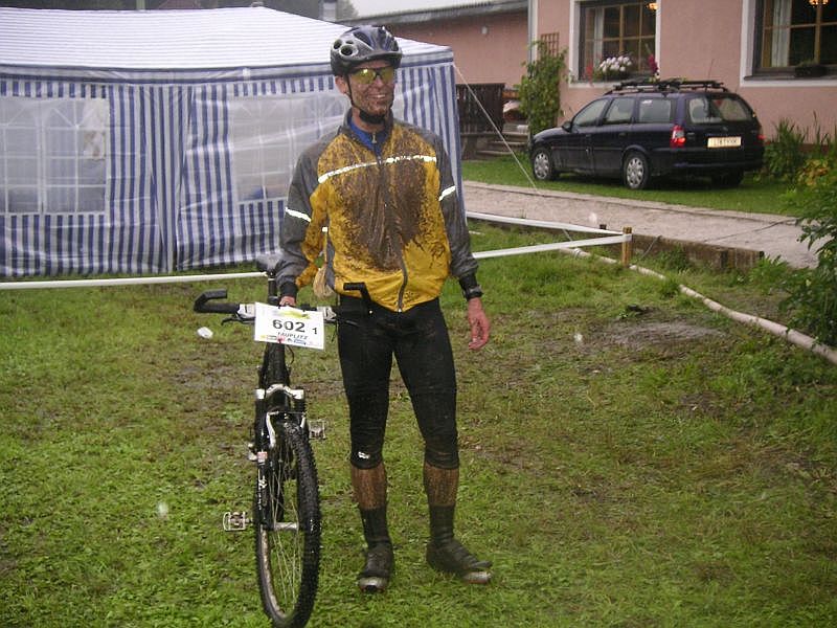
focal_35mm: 52
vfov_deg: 28.0
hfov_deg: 36.8
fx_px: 1257
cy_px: 314
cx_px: 418
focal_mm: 8.1
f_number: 3
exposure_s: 1/45
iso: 160
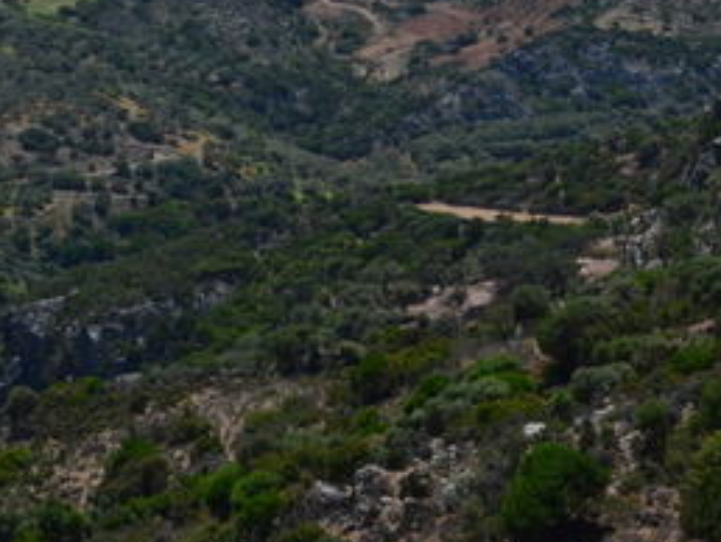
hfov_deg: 13.0
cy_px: -168
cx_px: 478
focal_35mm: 152
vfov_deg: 9.6
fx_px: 3169
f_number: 11
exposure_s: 1/500
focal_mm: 34
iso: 360
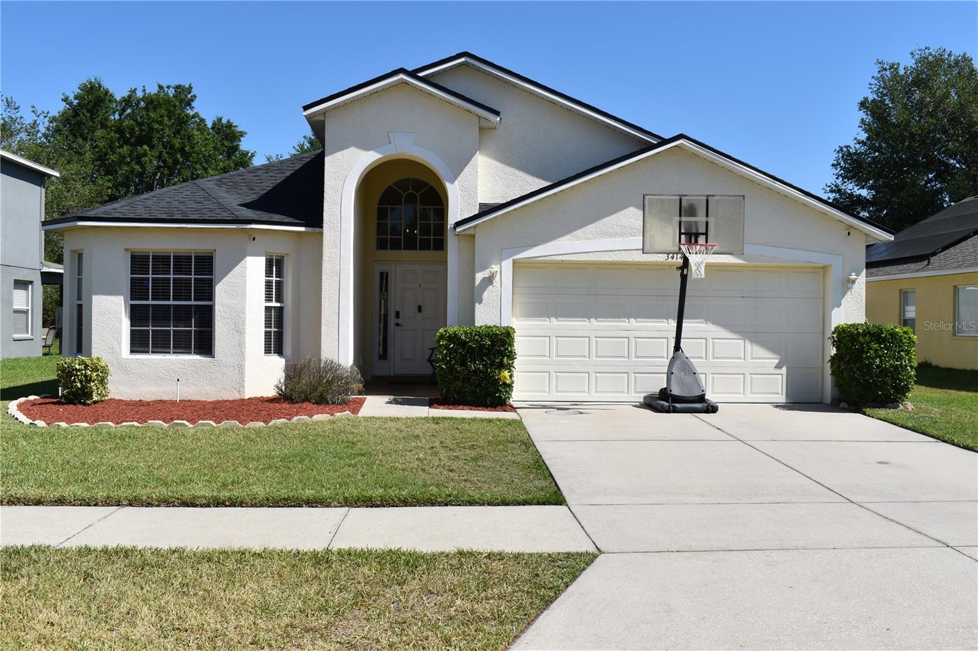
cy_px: 326
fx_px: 937
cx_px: 489
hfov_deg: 55.1
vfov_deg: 38.3
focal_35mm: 34
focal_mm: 23
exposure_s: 1/320
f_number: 9
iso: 100
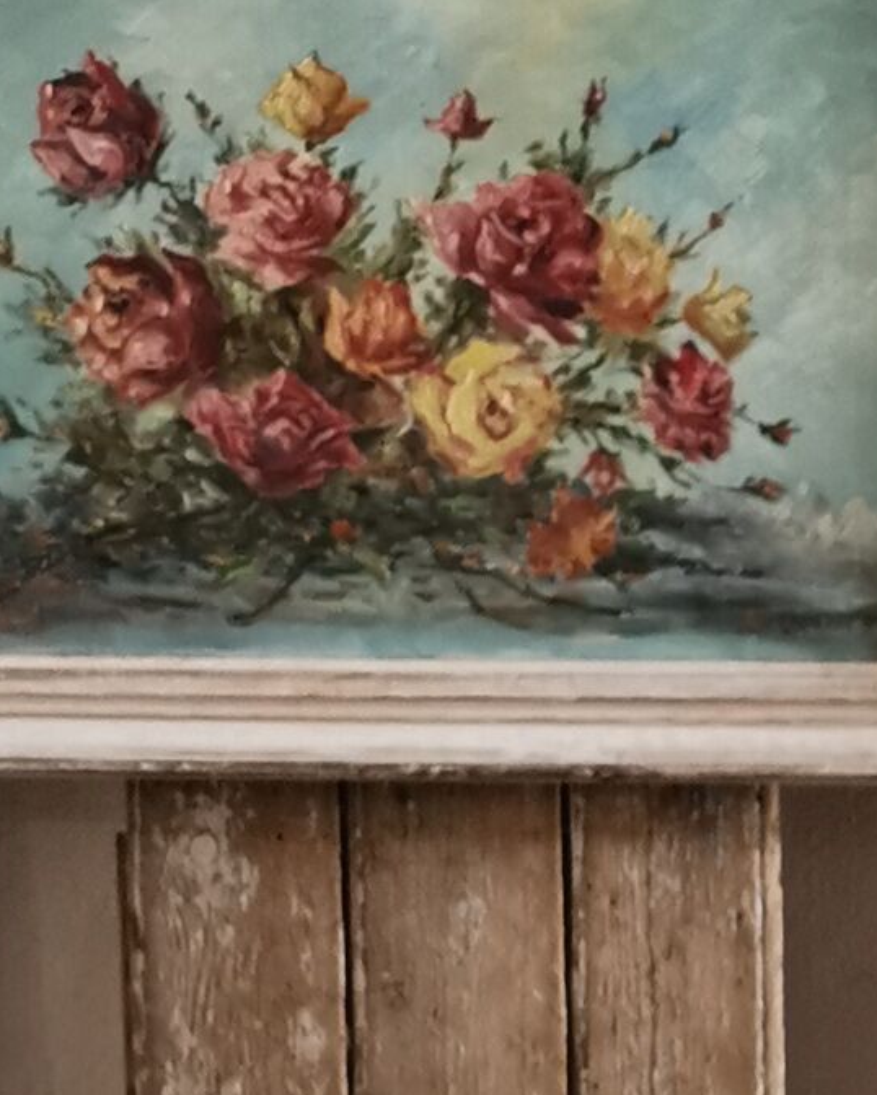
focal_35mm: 143
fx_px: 4637
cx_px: 910
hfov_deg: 10.7
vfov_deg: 12.1
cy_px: 2131
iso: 400
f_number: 1.8
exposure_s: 1/50
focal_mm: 5.58
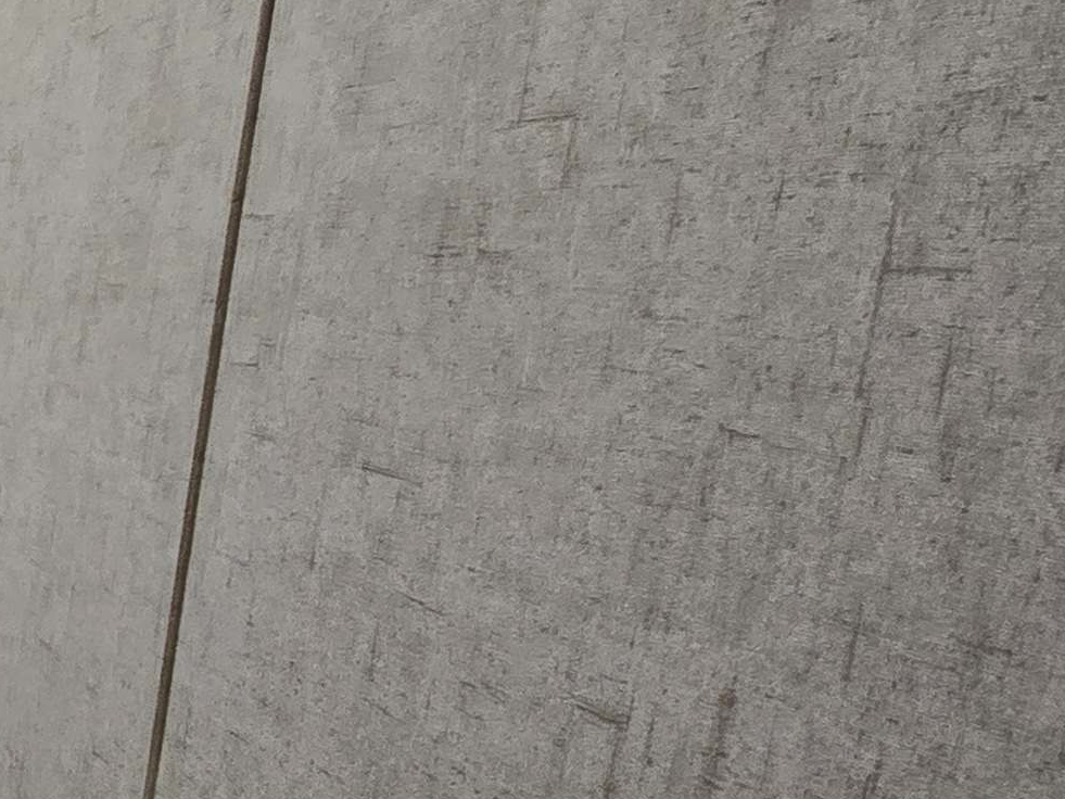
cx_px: -1036
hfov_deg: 19.8
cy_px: 477
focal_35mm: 53
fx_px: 1631
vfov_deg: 27.5
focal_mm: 2.2
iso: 125
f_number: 2.2
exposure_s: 1/60
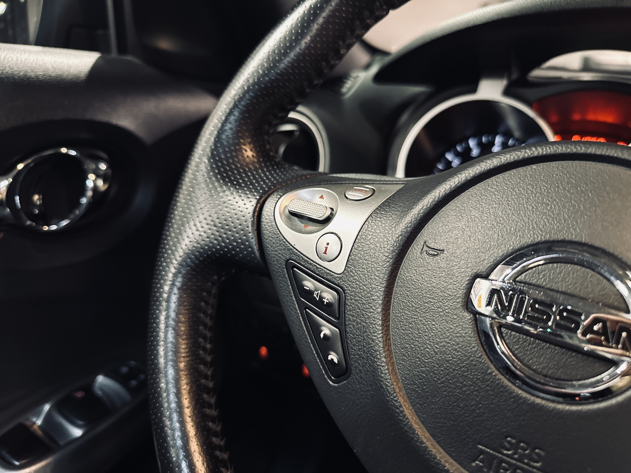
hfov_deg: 71.6
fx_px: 437
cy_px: 236
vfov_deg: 56.8
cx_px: 316
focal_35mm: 24
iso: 1000
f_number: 1.78
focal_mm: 6.86
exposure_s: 1/40
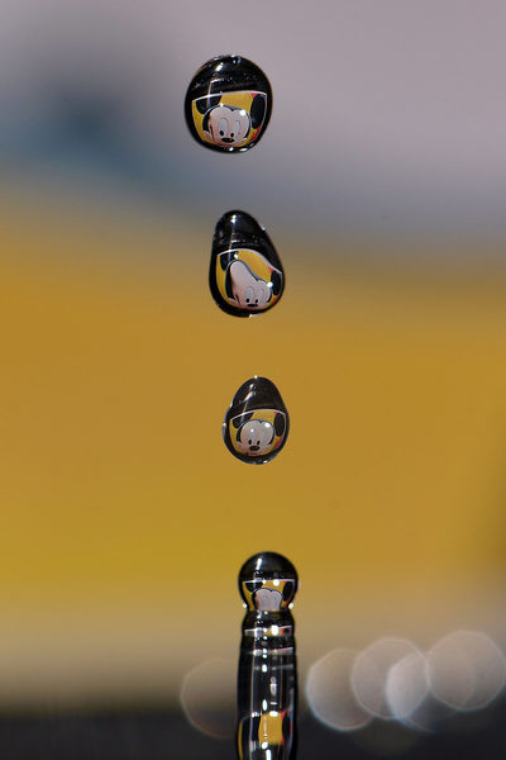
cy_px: 380
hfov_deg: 10.8
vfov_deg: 16.1
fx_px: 2688
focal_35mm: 128
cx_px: 253
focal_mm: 85
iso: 200
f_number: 14
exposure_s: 1/200
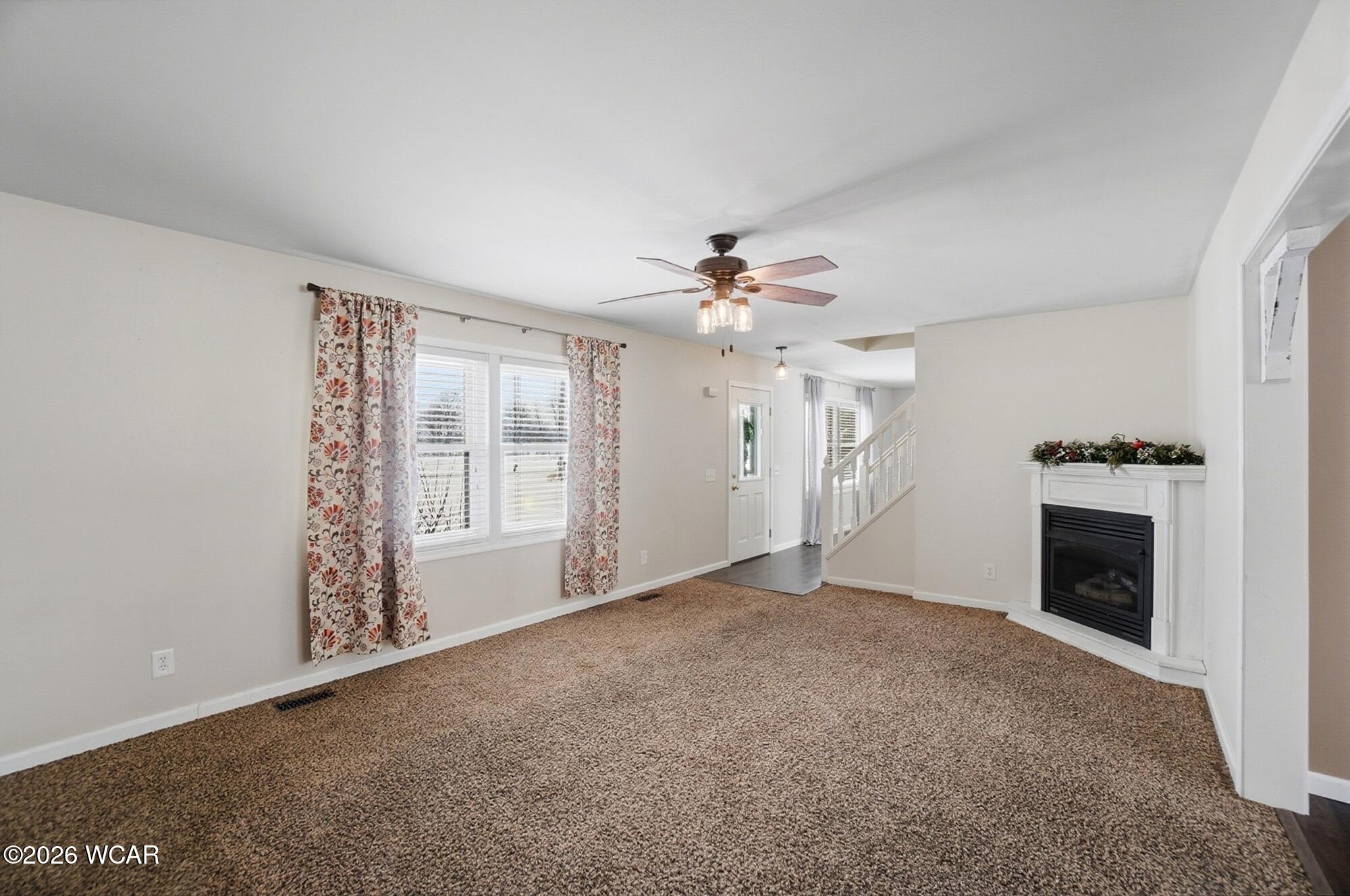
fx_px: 562
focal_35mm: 15
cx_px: 675
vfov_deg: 77.2
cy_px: 448
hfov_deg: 100.5
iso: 100
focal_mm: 10
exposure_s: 1/400
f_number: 4
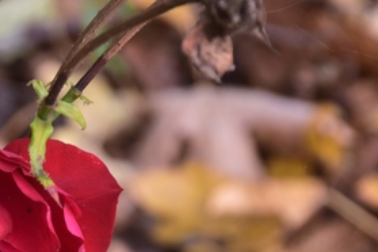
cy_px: 226
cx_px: 46
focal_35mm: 645
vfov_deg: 2.1
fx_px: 6772
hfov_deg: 3.2
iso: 320
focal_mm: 200
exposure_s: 1/60
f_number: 10
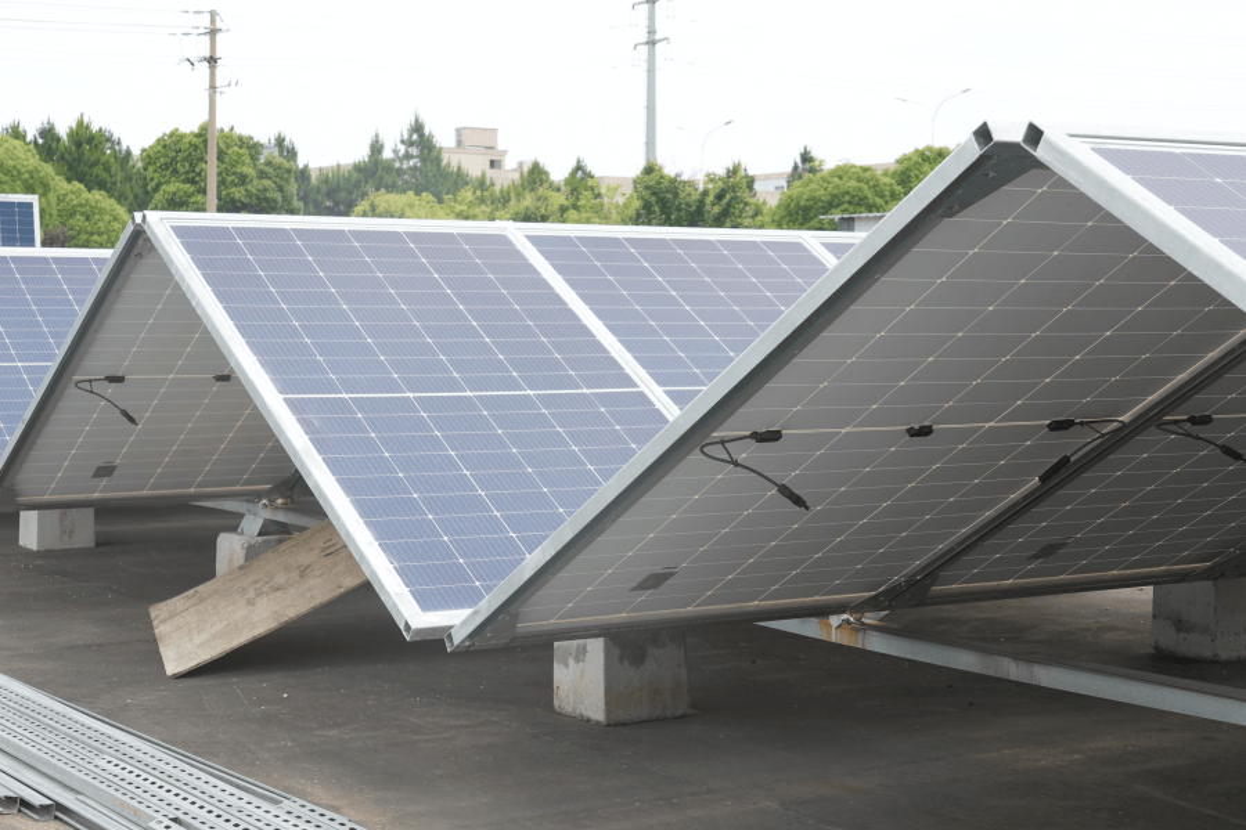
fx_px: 2007
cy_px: 415
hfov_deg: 34.5
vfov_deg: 23.4
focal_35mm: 58
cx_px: 623
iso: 500
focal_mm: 39
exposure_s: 1/400
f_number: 9
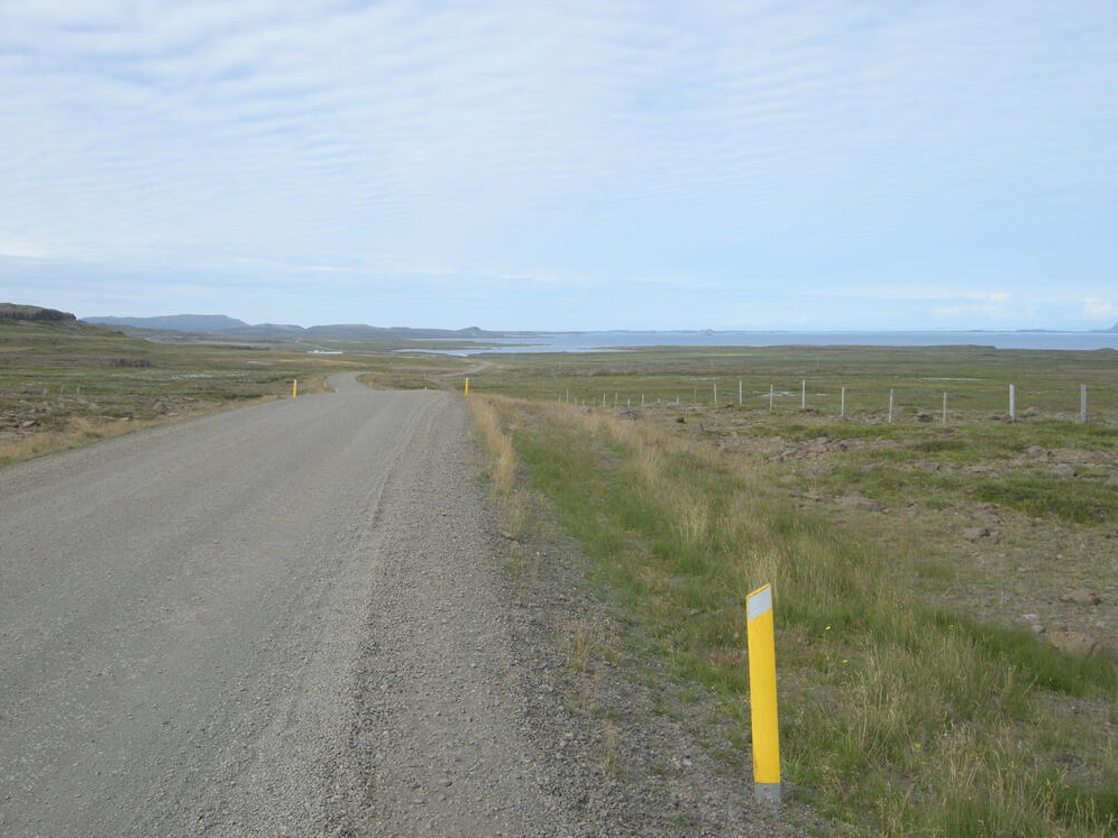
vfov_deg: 39.7
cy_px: 425
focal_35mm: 36
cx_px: 555
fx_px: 1163
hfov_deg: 51.4
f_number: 6.1
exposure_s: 1/292
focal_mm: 7.5
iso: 100
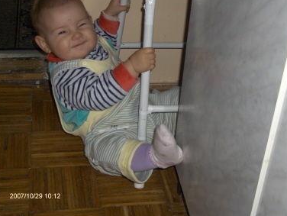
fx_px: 556
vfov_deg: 22.0
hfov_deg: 28.9
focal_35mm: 67
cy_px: 95
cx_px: 160
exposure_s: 1/90
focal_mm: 9.19
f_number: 3.3
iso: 100
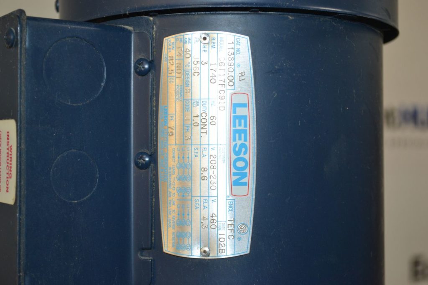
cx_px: 214
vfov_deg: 22.6
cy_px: 142
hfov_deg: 33.4
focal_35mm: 60
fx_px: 713
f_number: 5.3
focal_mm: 40
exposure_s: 1/60
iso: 450
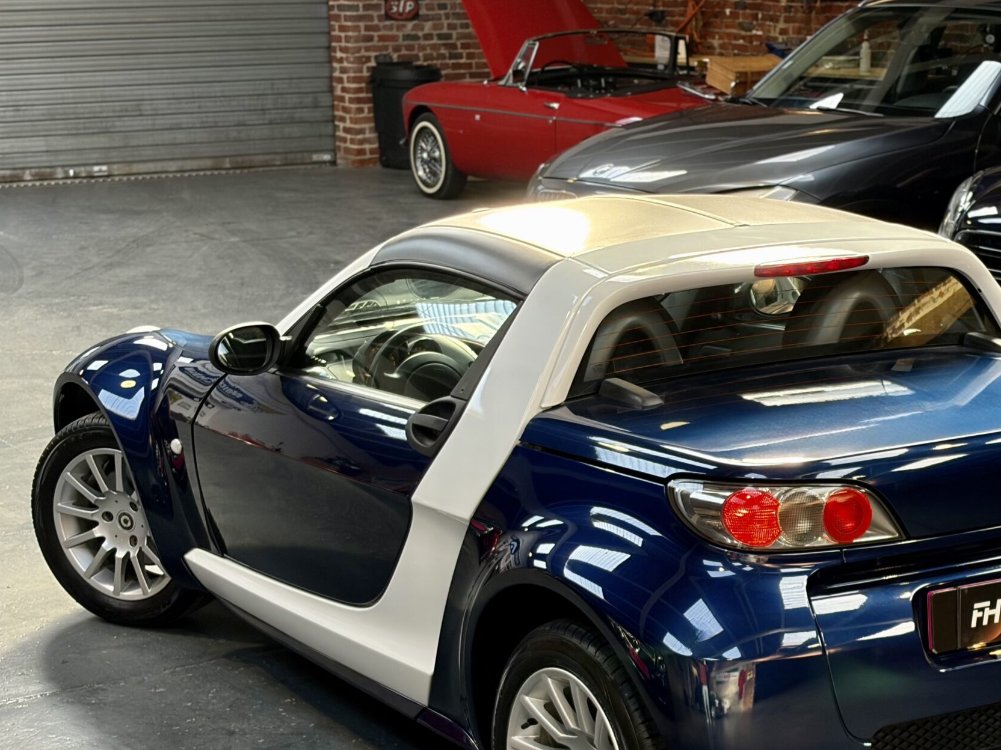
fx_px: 2313
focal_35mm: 80
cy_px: 437
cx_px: 691
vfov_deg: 18.4
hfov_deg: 24.3
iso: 80
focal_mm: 5.96
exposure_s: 1/89
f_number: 1.6
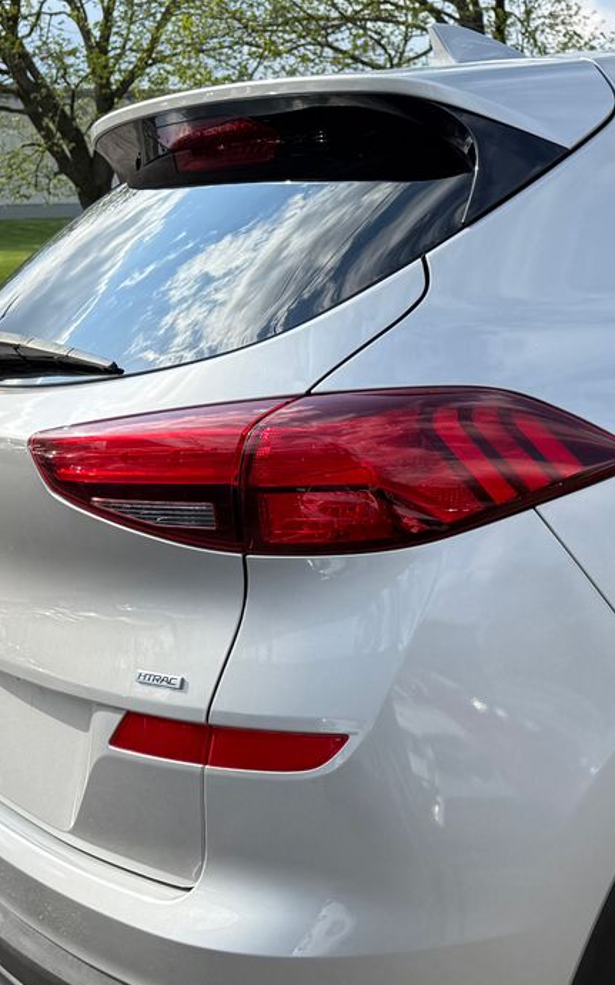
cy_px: 547
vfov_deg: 34.5
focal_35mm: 59
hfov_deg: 19.6
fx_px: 1583
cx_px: 875
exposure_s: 1/1770
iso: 80
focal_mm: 6.76
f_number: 1.78
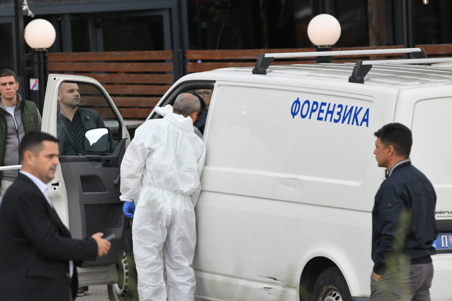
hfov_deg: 6.9
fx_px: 3767
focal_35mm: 300
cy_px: 150
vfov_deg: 4.6
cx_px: 226
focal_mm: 200
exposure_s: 1/640
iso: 800
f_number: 4
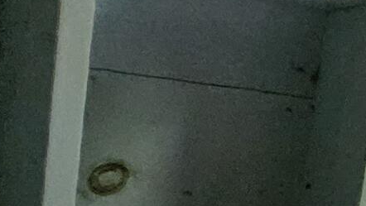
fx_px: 1650
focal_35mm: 170
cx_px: 1150
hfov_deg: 9.5
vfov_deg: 6.3
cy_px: 708
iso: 1600
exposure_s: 1/240
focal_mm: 5.4
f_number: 1.8
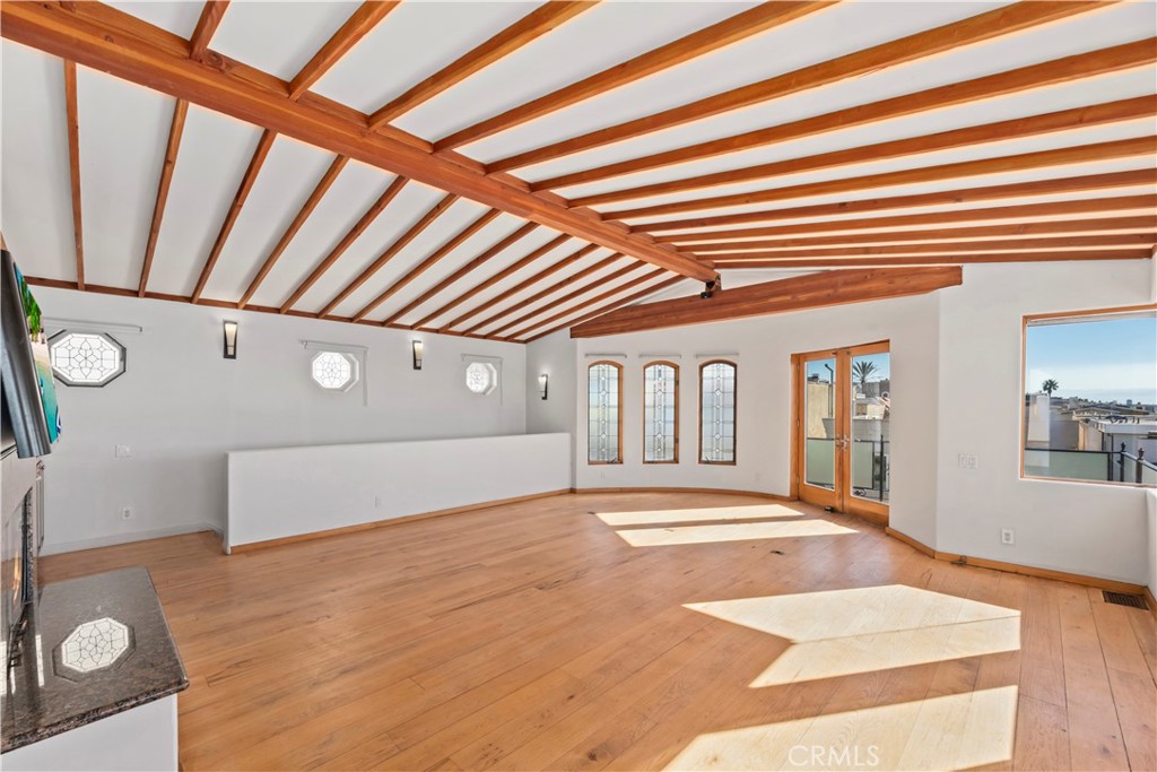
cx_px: 578
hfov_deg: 104.2
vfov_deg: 81.2
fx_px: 450
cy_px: 386
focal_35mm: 14
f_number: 11
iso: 400
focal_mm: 14
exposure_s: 1/20
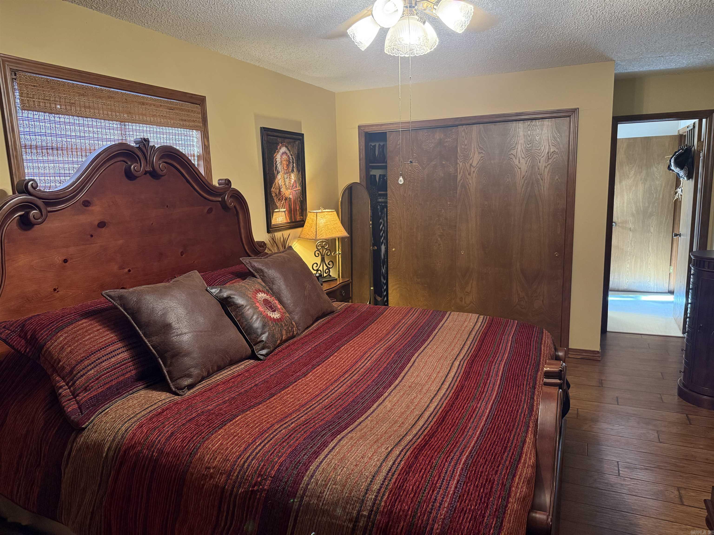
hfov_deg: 71.6
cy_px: 268
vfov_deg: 56.8
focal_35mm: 24
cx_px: 357
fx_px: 495
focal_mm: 6.76
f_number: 1.78
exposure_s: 1/60
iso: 500
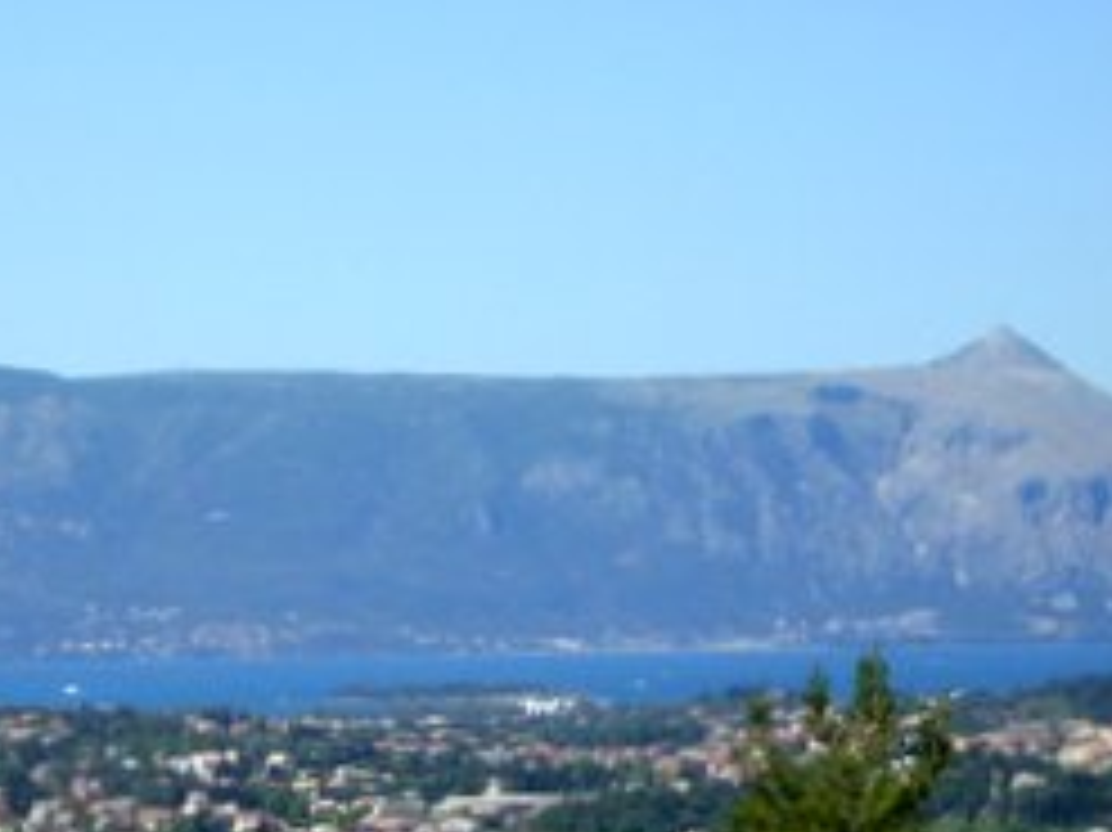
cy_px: 661
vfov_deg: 6.7
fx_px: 7064
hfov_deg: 9.0
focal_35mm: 220
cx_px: 518
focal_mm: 18.6
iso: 64
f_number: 5.2
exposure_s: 1/386
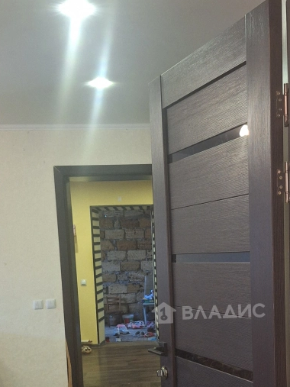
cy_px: 311
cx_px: 209
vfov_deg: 37.5
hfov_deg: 29.3
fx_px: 548
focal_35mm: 49
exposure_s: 1/50
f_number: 1.8
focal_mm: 5.54
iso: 250
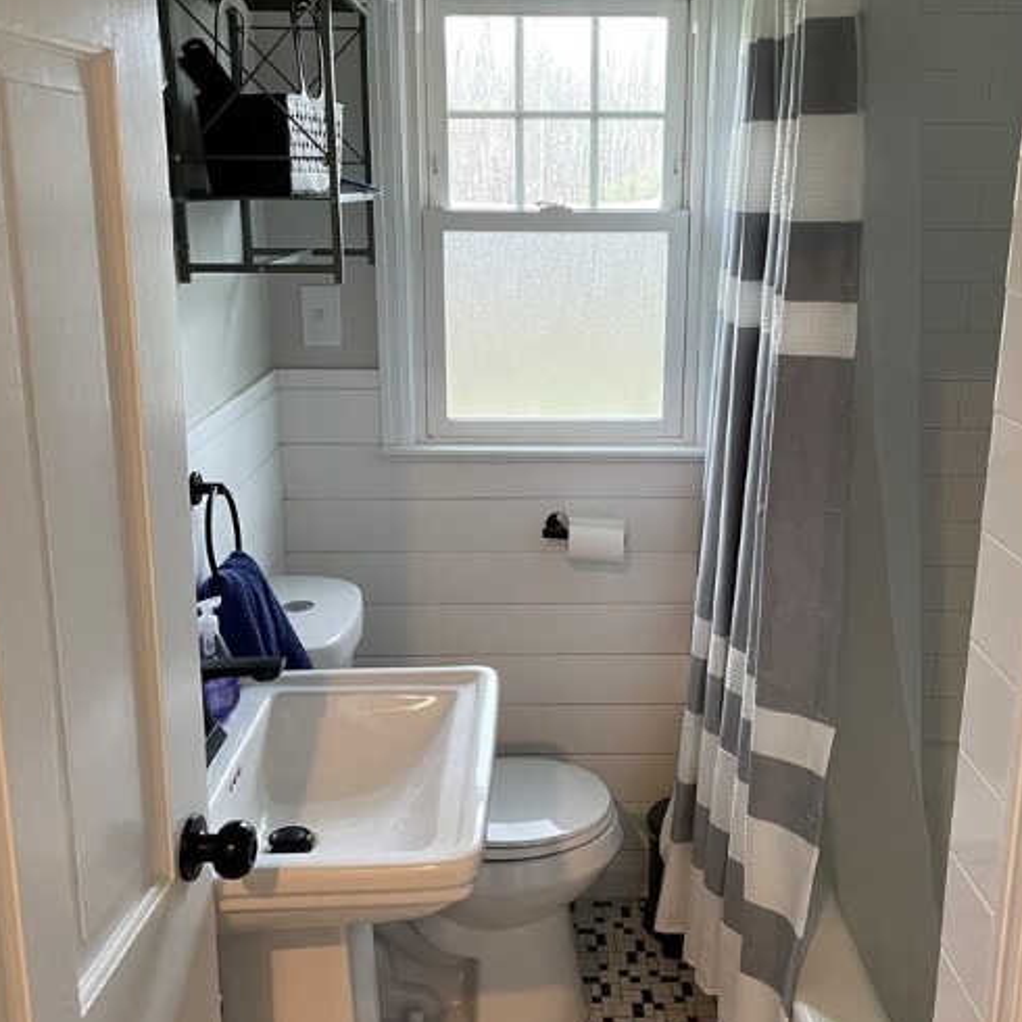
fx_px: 1202
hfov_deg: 46.0
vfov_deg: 46.0
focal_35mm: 36
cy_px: 517
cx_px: 540
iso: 200
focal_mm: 4.2
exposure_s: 1/60
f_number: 1.6
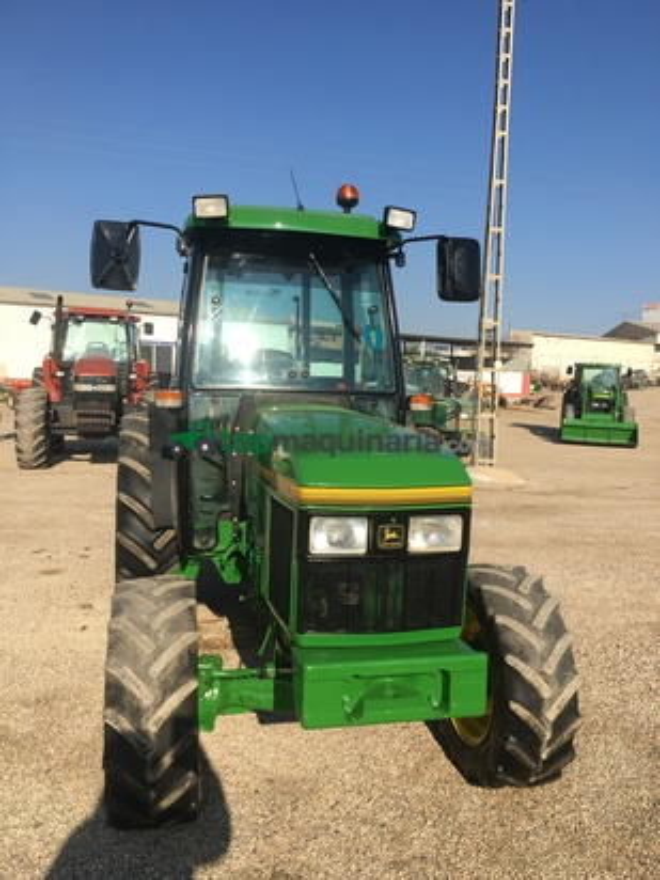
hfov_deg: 48.2
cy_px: 440
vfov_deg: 61.7
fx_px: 737
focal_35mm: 29
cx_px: 330
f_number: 2.2
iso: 25
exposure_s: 1/1876
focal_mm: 4.15
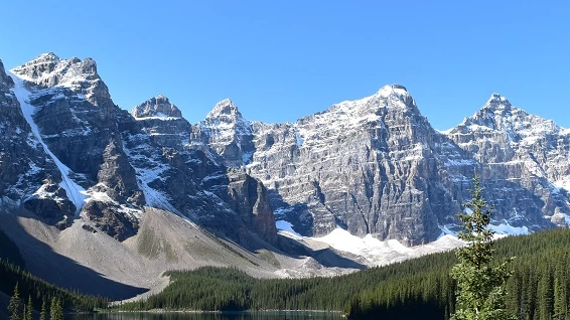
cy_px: 246
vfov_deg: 26.1
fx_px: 680
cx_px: 295
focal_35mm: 45
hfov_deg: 45.5
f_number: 11
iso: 400
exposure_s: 1/400
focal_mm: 18
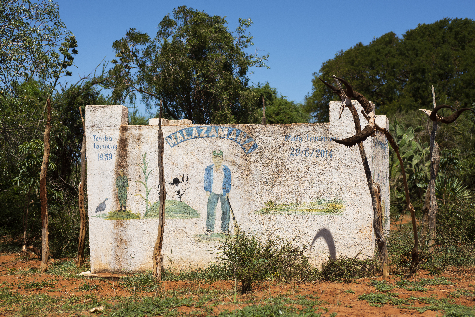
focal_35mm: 62
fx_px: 818
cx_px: 238
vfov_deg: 21.9
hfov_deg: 32.4
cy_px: 158
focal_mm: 62
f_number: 5.6
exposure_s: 1/800
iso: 100
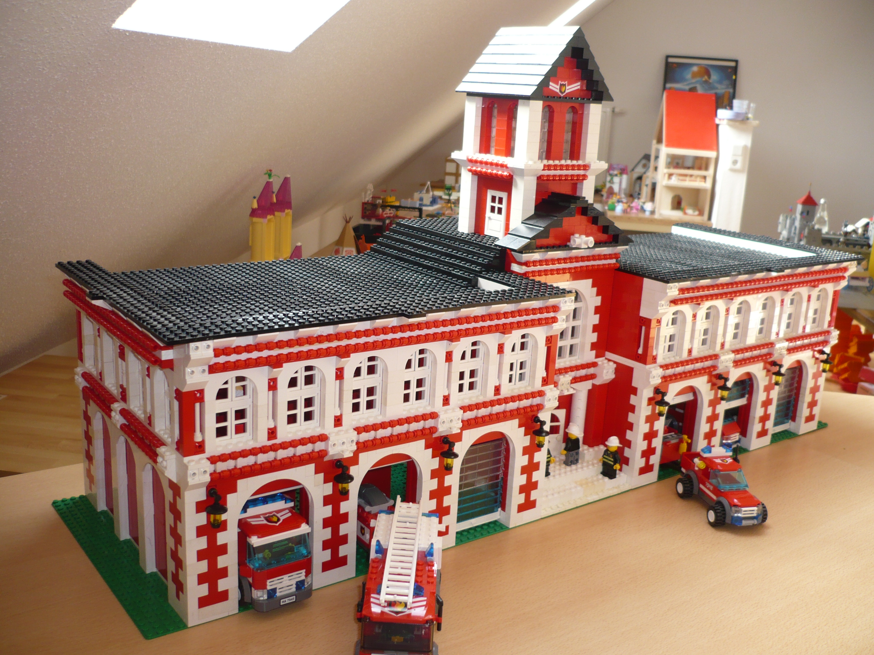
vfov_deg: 39.7
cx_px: 437
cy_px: 328
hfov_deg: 51.4
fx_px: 909
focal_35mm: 36
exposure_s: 1/30
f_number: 2.9
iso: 100
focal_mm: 6
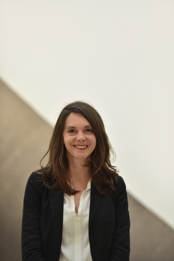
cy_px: 130
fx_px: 1086
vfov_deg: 13.7
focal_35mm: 150
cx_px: 87
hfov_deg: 9.2
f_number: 4.5
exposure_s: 1/250
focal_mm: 150
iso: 2000
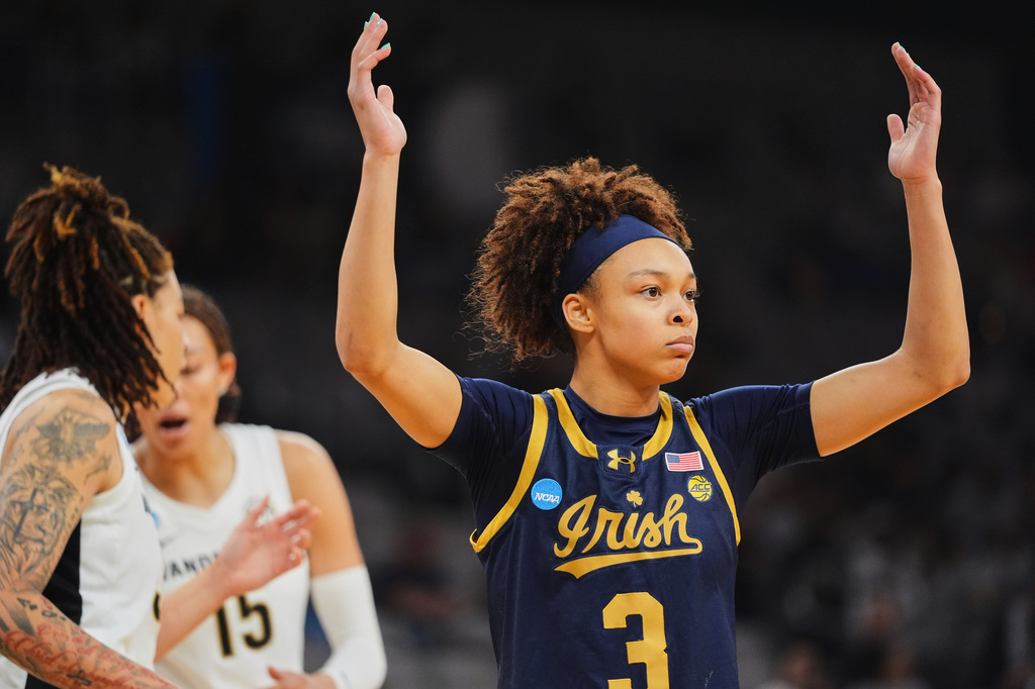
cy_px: 344
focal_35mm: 200
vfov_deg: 6.9
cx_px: 518
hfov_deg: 10.3
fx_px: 5748
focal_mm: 200
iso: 3200
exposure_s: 1/3200
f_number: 2.8
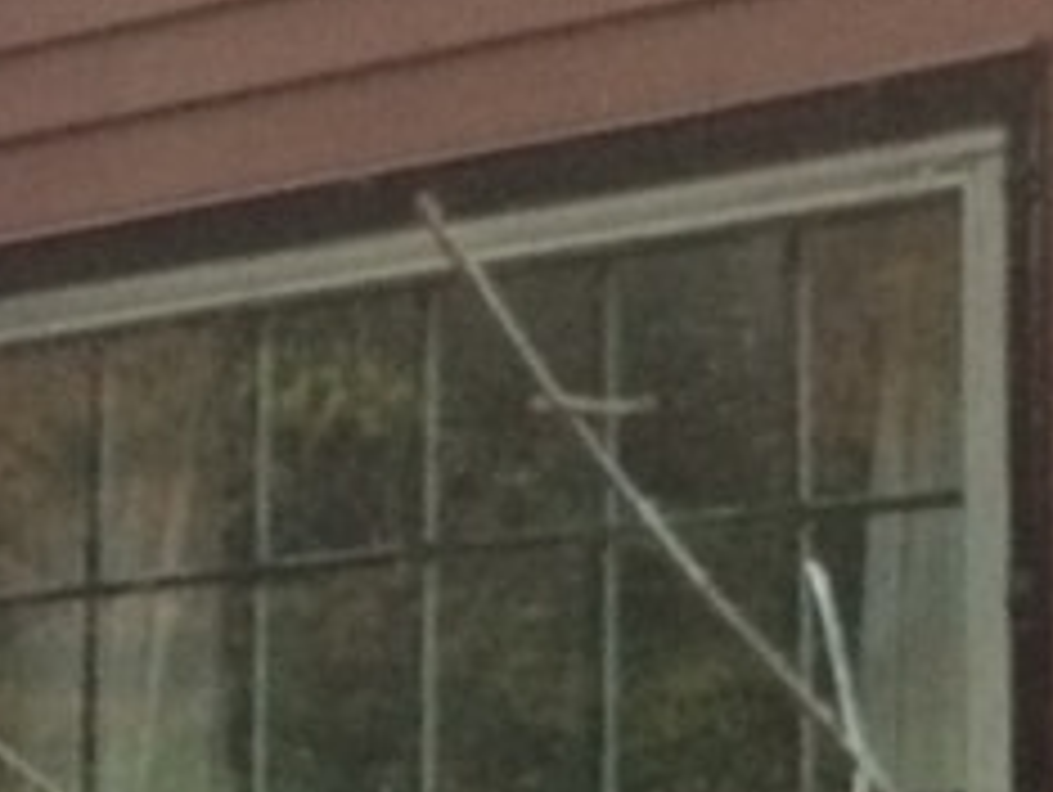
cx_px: -281
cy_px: 418
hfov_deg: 11.7
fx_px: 5024
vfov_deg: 9.0
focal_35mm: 165
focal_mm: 4.15
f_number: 2.2
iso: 320
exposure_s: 1/24
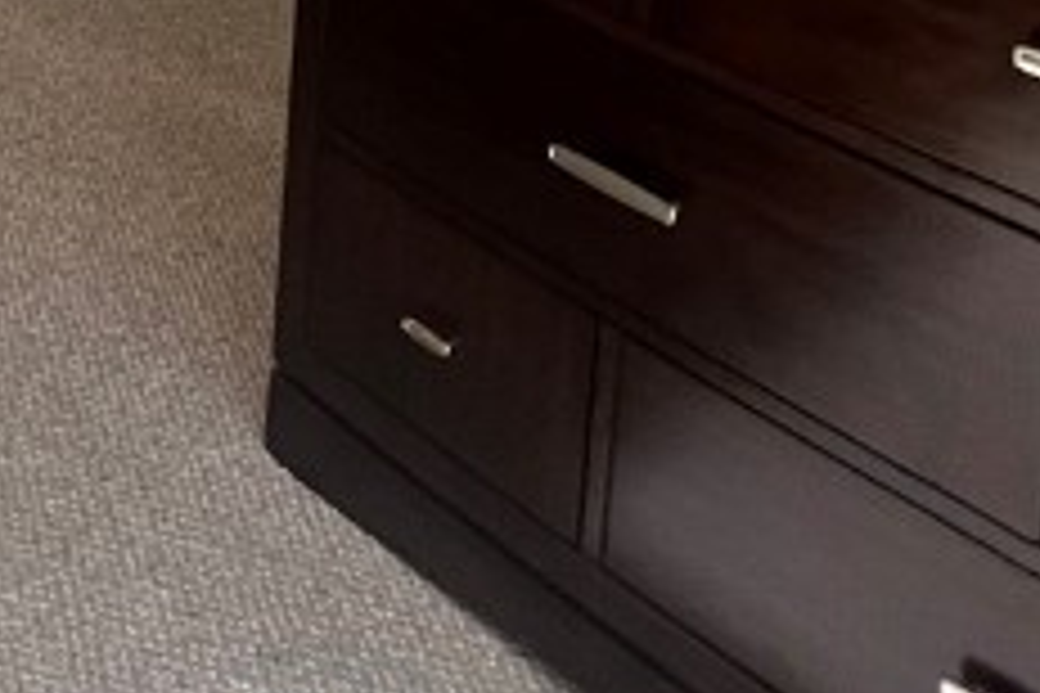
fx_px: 1733
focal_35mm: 60
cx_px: 36
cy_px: -626
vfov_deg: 17.4
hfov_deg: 31.3
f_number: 1.8
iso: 200
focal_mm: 1.57
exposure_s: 1/120
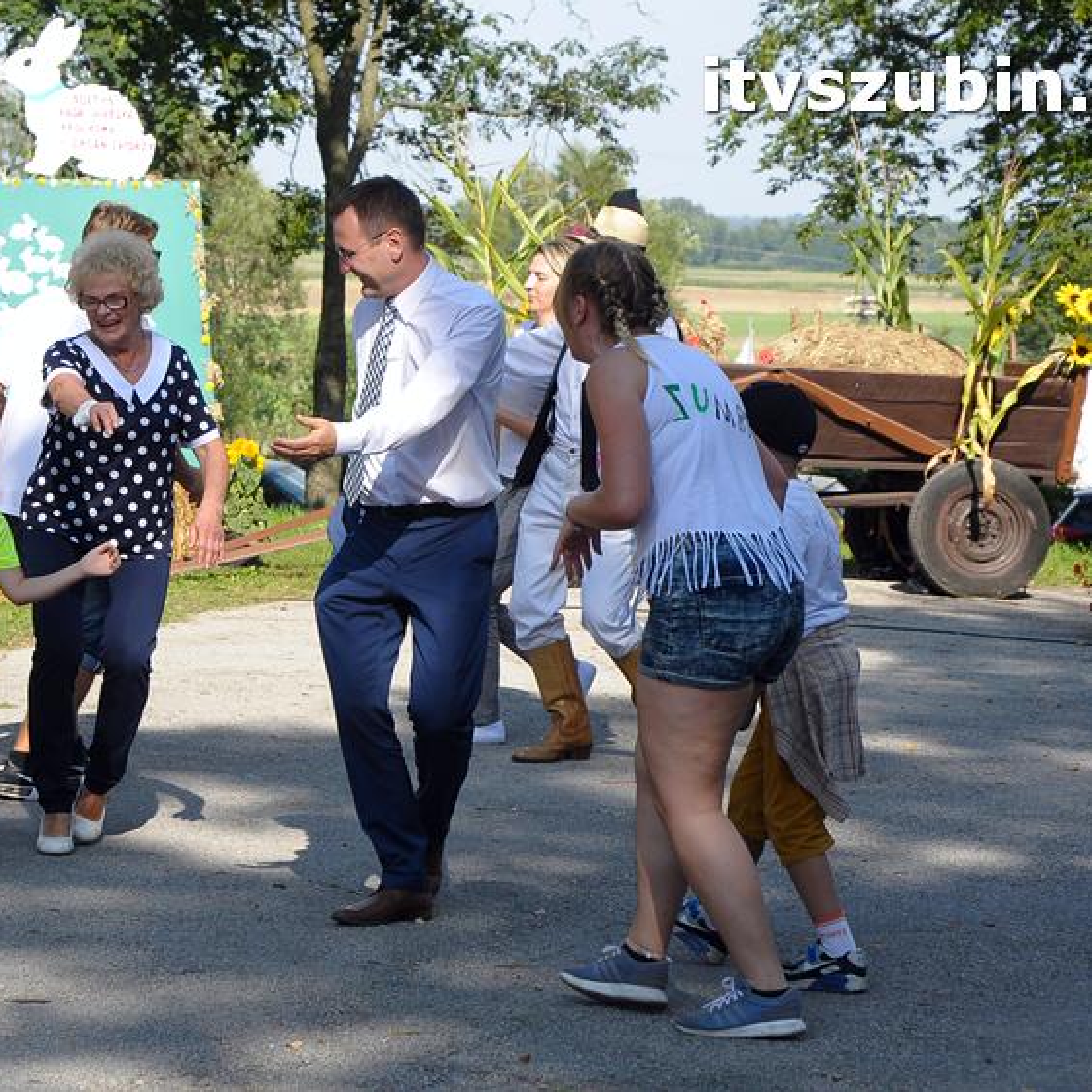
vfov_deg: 12.9
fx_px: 4818
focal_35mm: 135
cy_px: 544
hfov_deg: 12.9
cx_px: 405
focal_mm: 70
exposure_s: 1/1000
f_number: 8
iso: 640
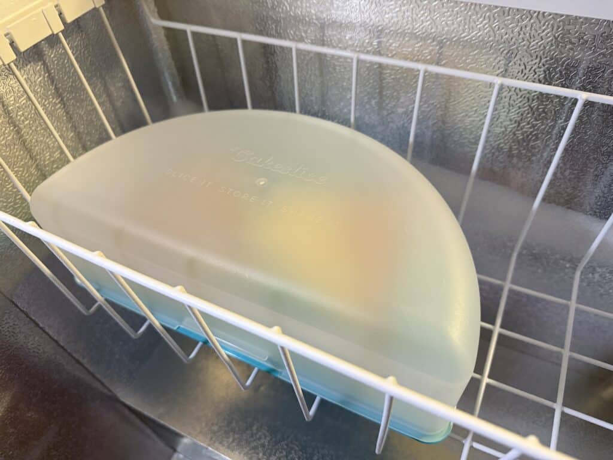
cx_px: 306
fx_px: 425
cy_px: 230
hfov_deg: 71.6
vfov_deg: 56.8
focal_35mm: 24
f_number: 1.78
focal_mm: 6.76
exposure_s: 1/50
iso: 500
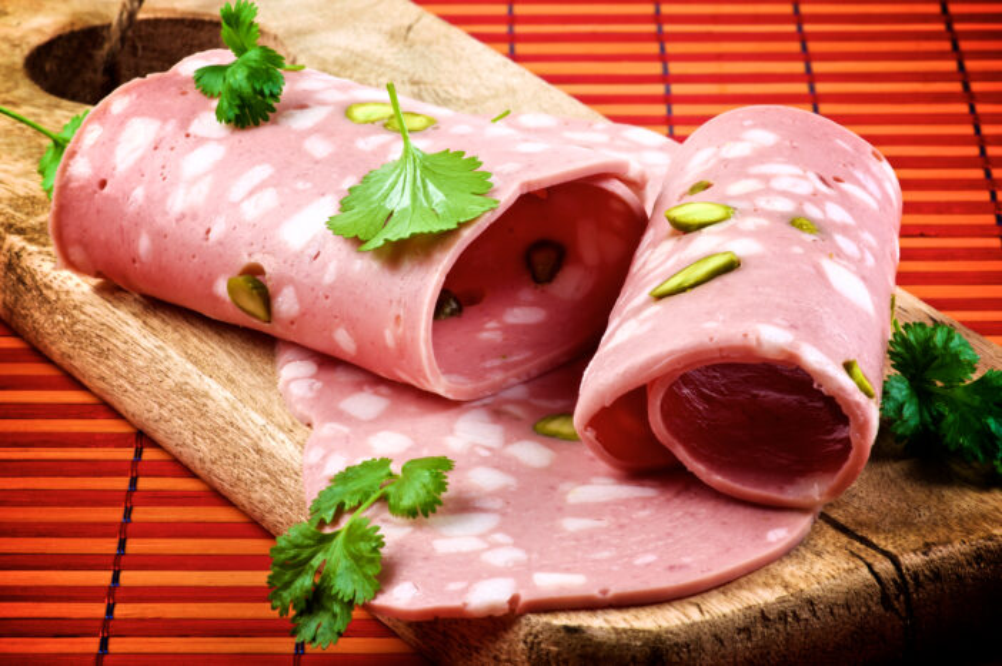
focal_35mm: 150
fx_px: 4172
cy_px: 333
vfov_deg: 9.1
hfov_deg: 13.7
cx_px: 501
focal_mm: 100
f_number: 25
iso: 100
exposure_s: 1/160
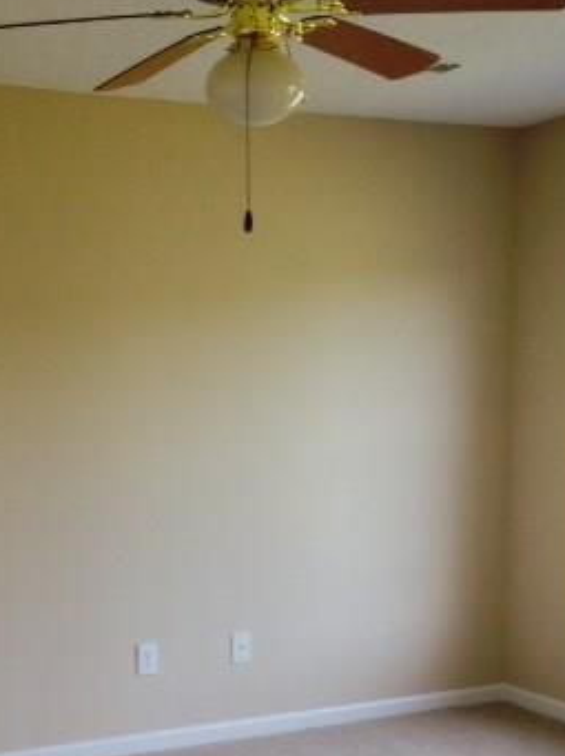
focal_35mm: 62
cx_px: 235
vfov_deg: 30.7
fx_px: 1352
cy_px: 568
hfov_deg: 23.6
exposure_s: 1/40
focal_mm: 4.12
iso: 64
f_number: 2.4
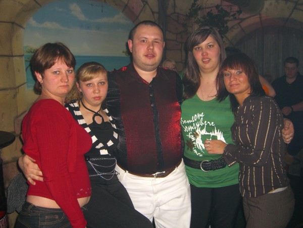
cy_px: 114
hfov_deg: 49.0
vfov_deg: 37.7
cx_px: 152
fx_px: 333
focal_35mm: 38
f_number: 2.8
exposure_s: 1/60
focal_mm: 7.9
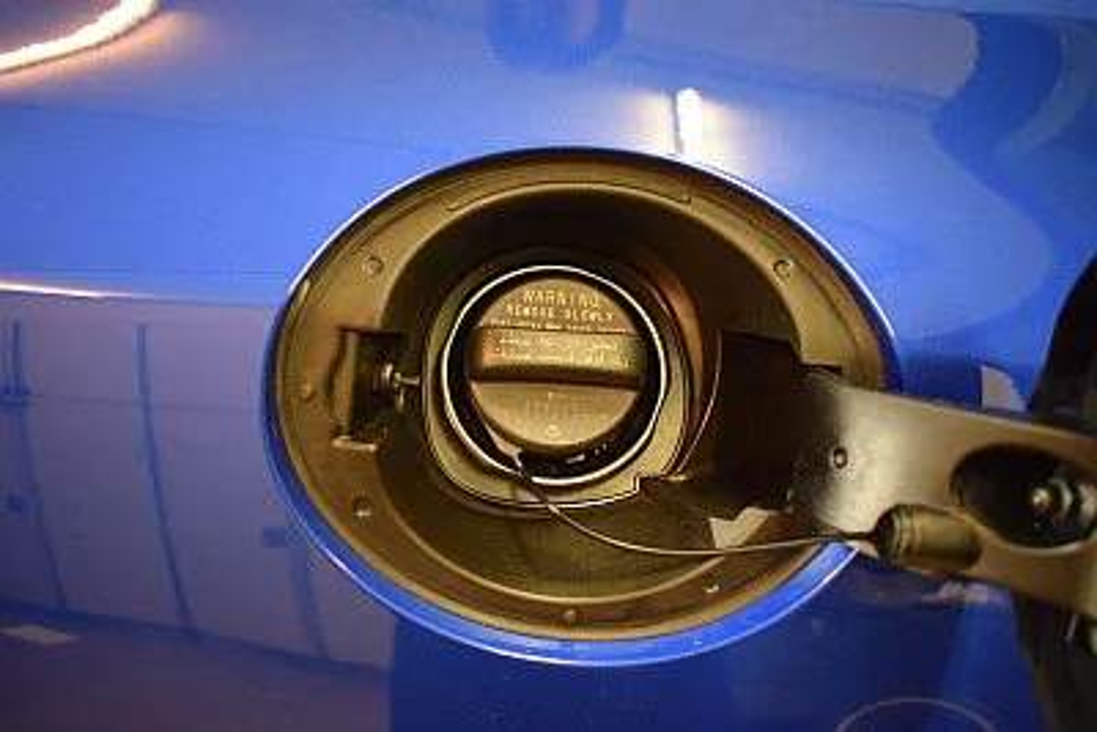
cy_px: 366
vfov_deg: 48.0
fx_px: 823
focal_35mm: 27
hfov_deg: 67.4
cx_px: 548
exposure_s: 1/60
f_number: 3.5
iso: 2800
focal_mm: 18
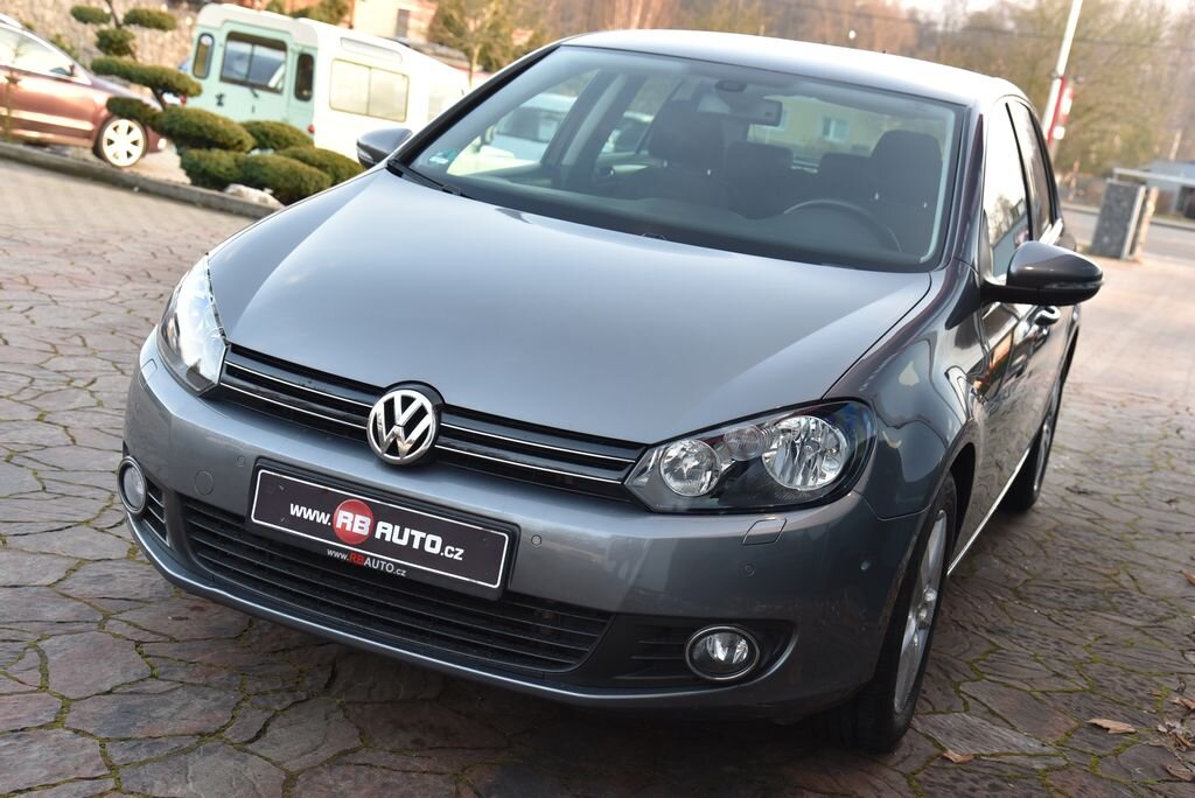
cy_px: 399
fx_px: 1594
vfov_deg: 28.1
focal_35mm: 48
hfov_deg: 41.1
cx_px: 598
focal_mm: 48
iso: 500
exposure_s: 1/100
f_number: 5
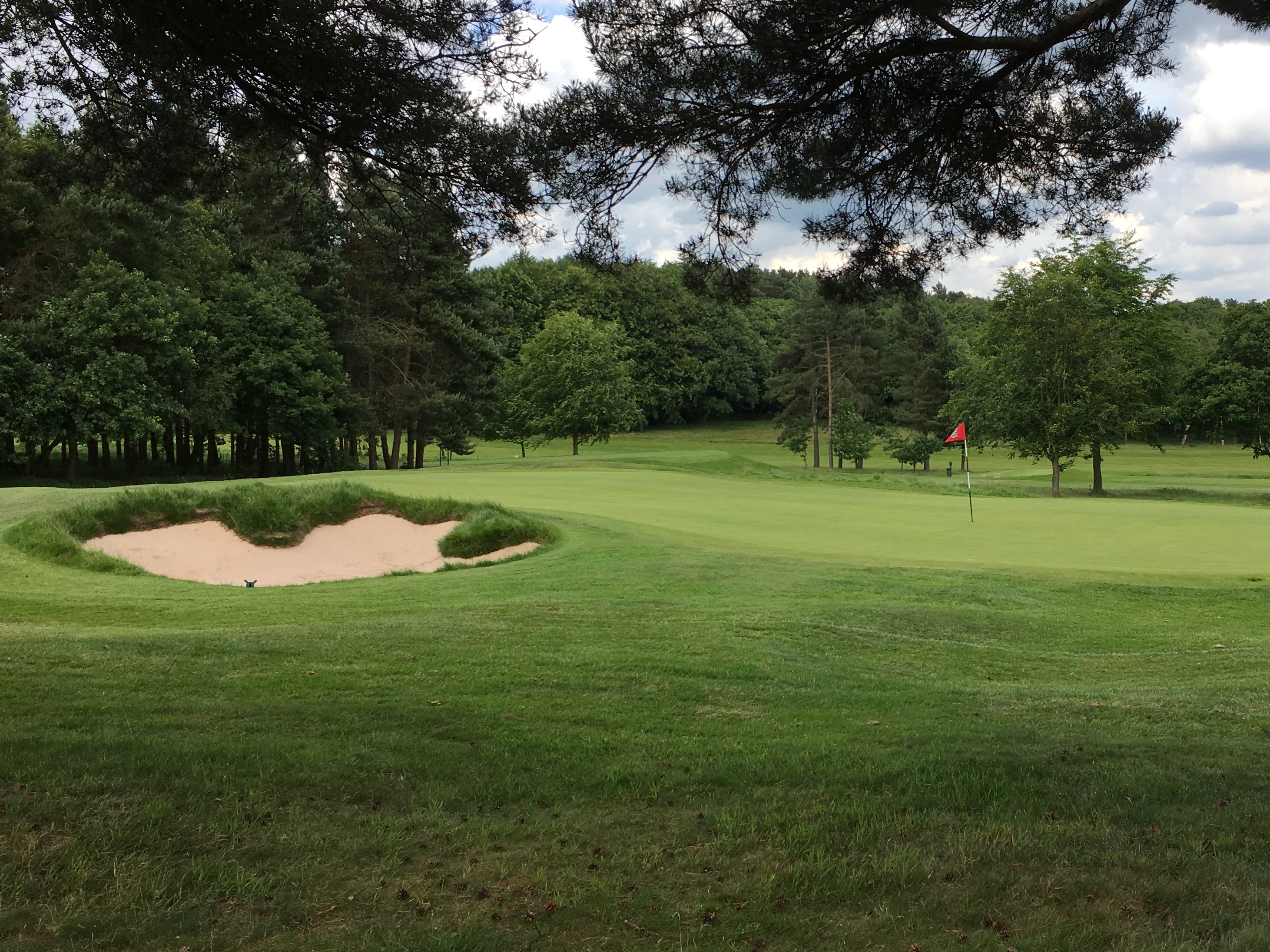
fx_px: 1467
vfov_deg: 35.9
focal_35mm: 40
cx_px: 846
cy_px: 452
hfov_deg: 46.1
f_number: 2.2
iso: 25
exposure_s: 1/810
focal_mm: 4.15
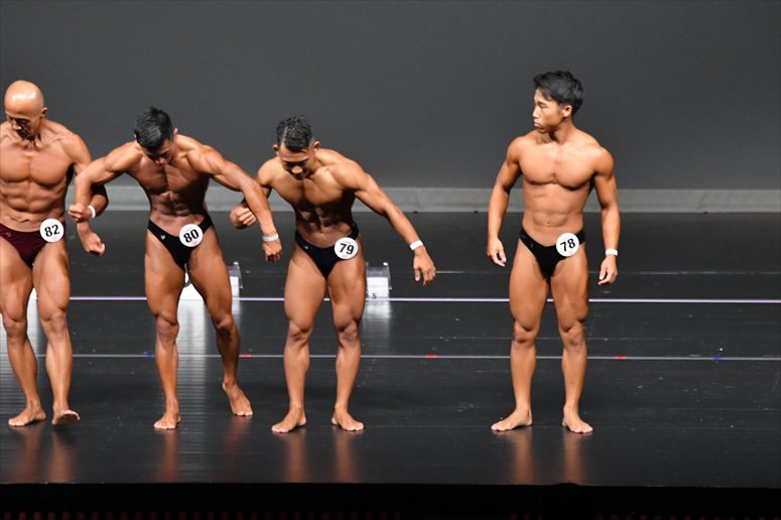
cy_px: 260
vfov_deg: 5.1
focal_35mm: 270
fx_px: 5855
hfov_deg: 7.6
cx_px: 390
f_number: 5.6
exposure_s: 1/400
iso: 5000
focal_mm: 180
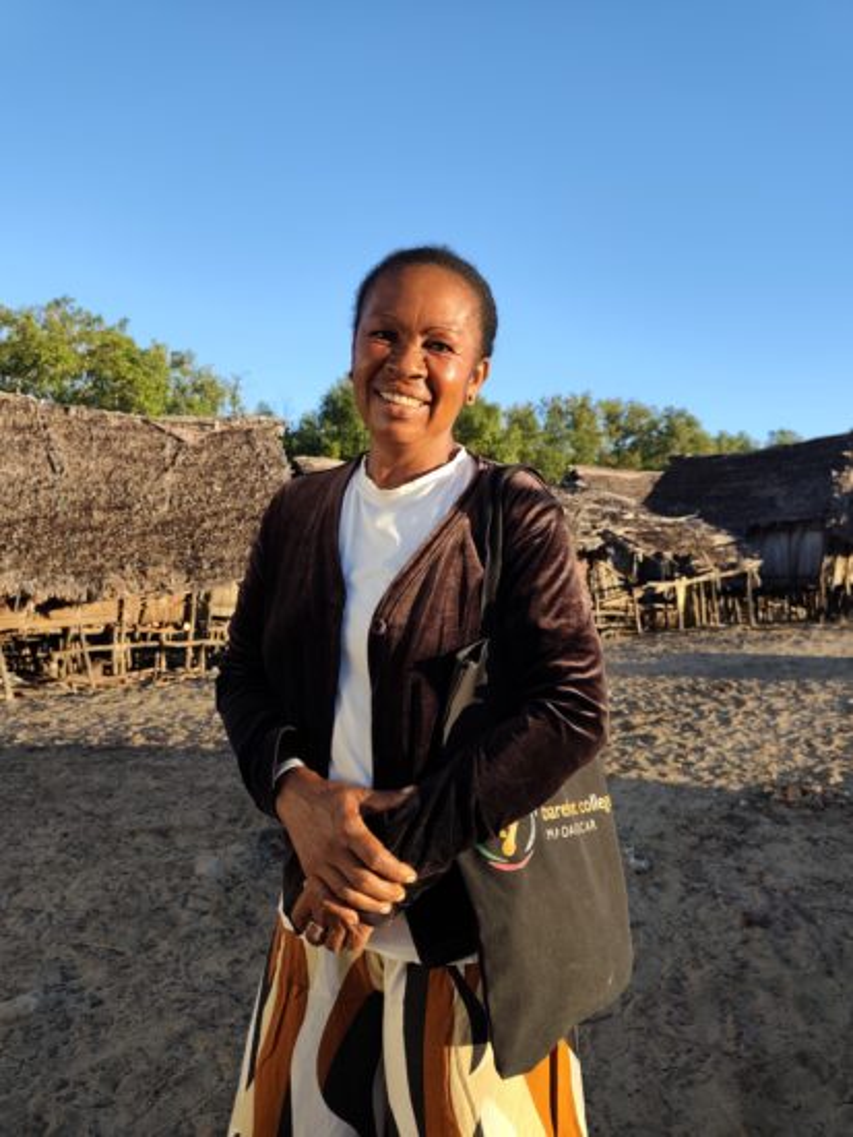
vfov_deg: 73.9
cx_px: 426
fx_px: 755
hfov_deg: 58.9
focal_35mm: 23
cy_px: 568
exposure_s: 1/221
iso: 50
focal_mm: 6.19
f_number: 1.65
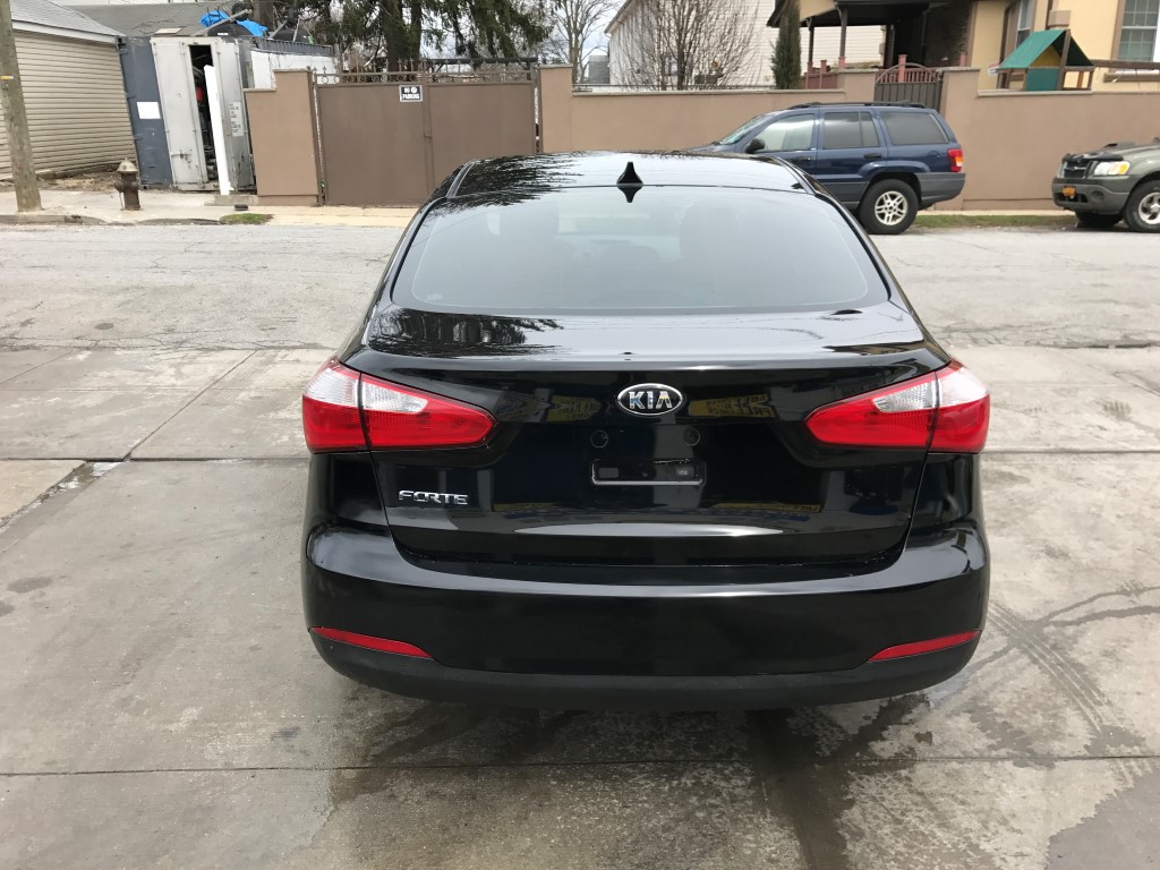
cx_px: 580
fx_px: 938
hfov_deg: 63.4
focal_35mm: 28
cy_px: 435
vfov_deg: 49.7
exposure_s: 1/977
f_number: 1.8
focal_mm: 3.99
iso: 20
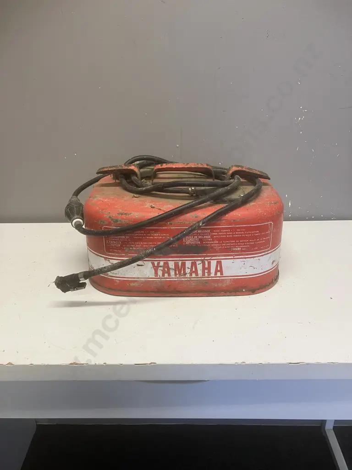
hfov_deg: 49.7
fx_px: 380
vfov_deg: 63.4
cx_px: 176
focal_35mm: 28
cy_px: 235
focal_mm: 3.99
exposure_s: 1/50
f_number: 1.8
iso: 64
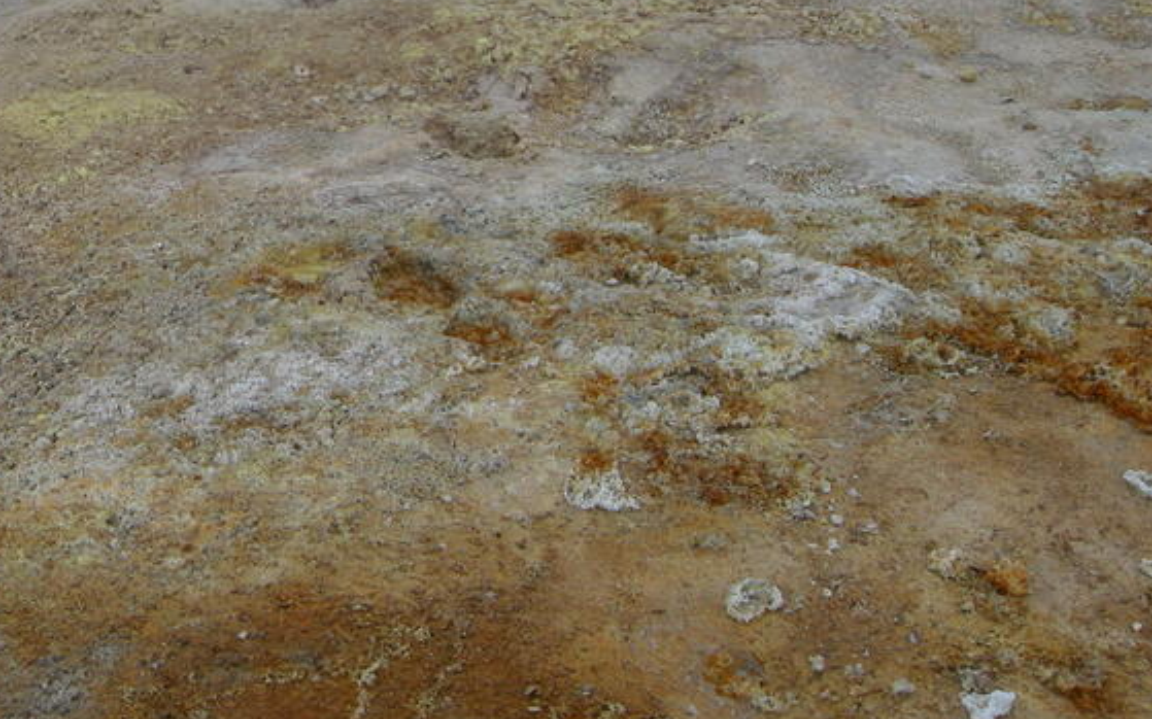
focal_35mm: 68
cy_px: -33
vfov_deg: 18.5
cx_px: 202
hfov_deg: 29.4
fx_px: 2134
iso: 100
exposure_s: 1/220
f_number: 5.4
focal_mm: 7.5
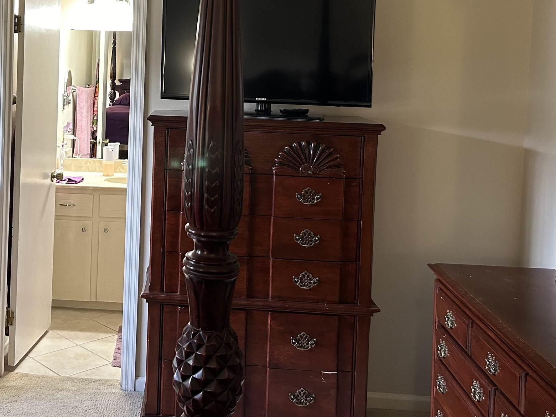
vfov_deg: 31.4
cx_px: 154
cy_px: 91
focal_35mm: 45
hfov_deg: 41.1
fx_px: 723
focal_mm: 5.7
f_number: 1.5
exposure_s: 1/60
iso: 160
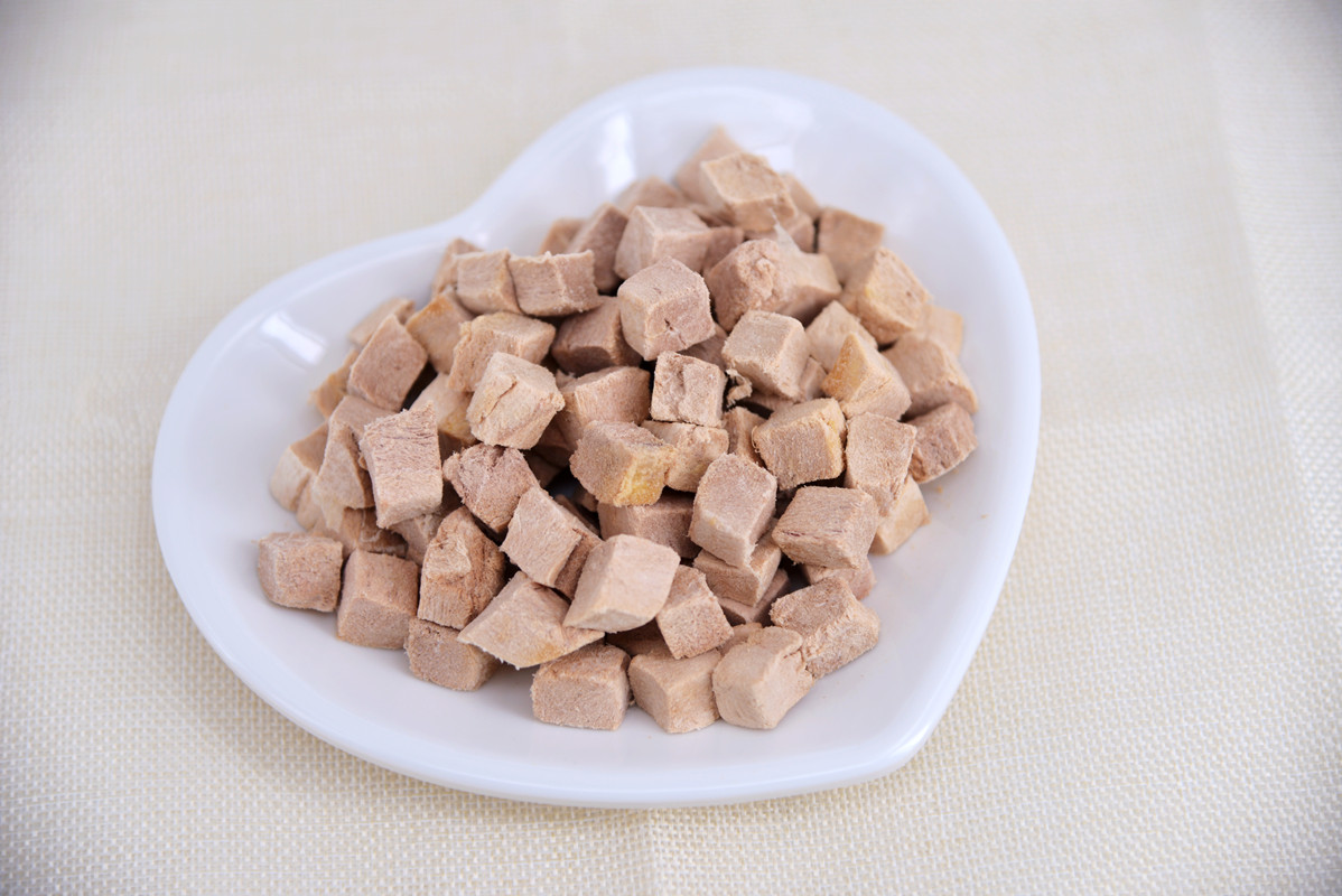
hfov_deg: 27.0
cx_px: 671
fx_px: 2797
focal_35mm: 75
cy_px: 448
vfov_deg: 18.2
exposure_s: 1/160
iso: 140
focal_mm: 75
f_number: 4
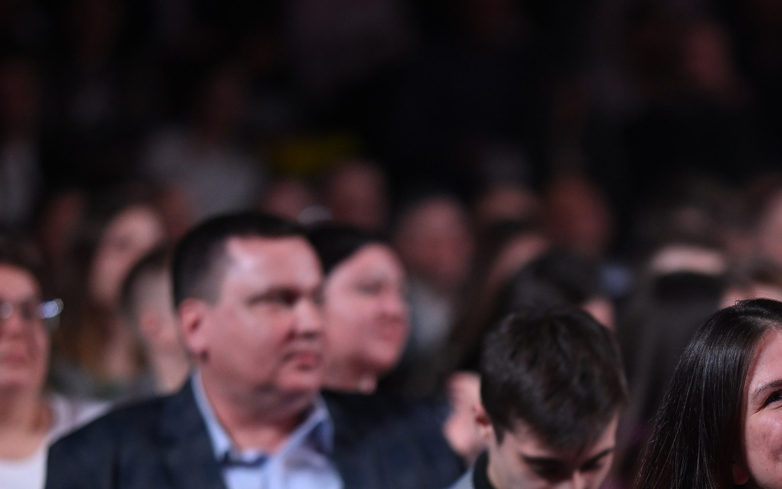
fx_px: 7310
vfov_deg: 3.8
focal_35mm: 343
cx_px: 683
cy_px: 608
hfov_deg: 6.1
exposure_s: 1/640
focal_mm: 135
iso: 1000
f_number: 1.8
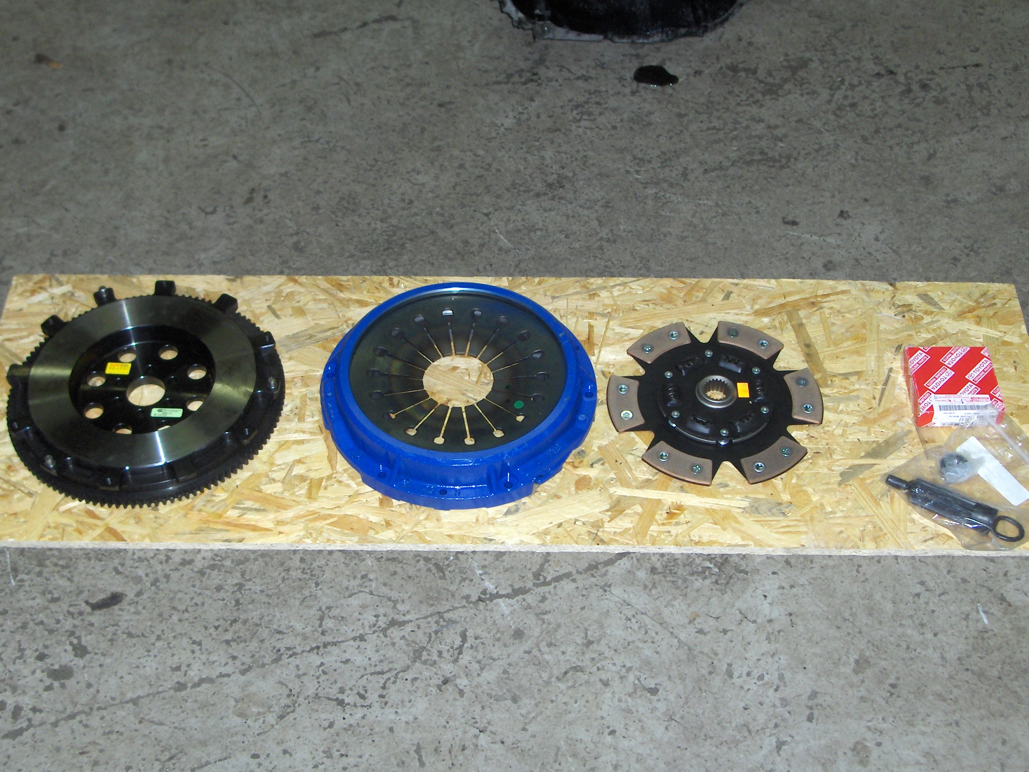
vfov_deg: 25.7
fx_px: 1694
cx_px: 511
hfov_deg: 33.8
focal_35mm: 57
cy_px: 383
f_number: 3.3
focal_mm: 9.19
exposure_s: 1/90
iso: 100
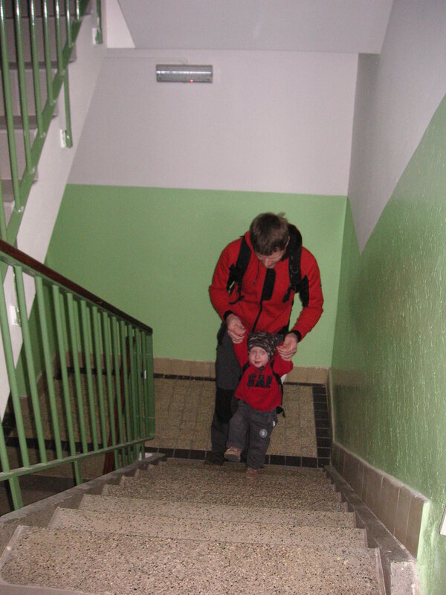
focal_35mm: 37
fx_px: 636
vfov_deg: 50.1
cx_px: 223
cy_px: 298
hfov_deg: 38.7
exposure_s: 1/45
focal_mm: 6.1
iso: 160
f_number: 2.8
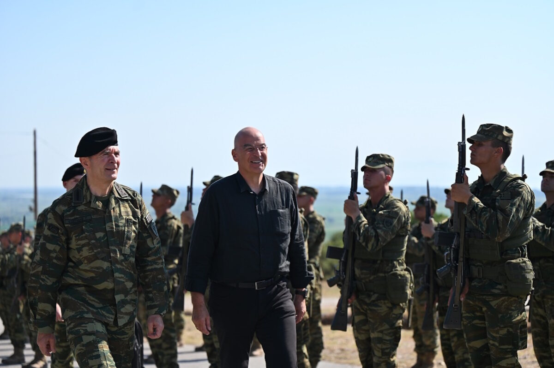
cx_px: 277
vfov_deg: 17.0
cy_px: 184
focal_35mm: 80
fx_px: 1230
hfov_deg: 25.4
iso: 100
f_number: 2.8
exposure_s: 1/2000
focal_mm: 80
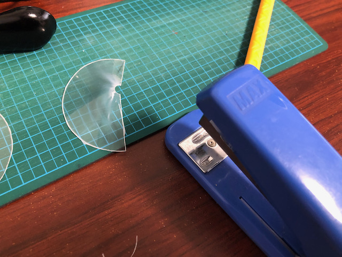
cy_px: 128
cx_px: 171
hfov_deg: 63.4
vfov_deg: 49.7
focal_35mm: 28
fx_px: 277
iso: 80
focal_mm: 3.99
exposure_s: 1/15
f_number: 1.8
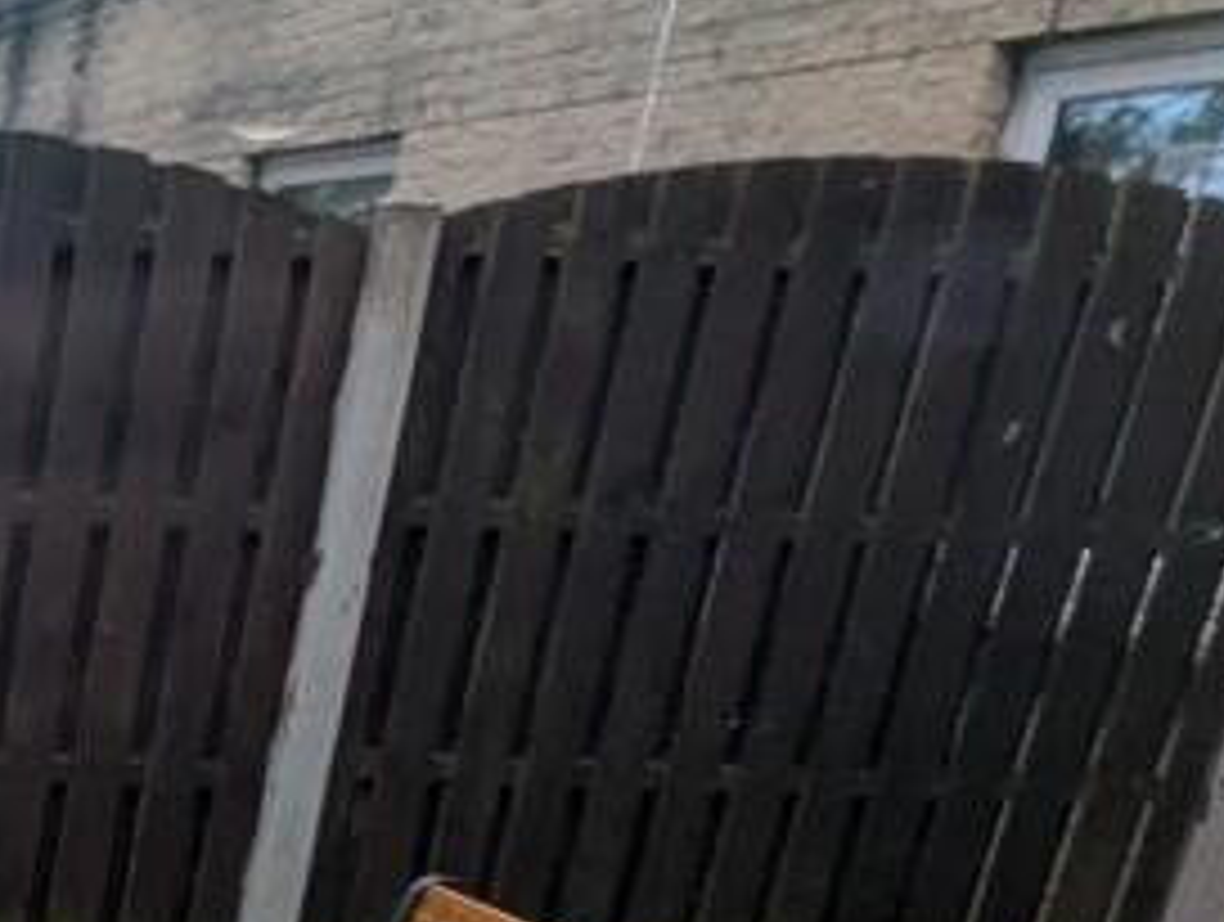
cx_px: -760
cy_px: 915
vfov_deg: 28.0
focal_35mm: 49
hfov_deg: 25.2
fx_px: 1736
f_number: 2.2
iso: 41
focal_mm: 1.95
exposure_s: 1/984
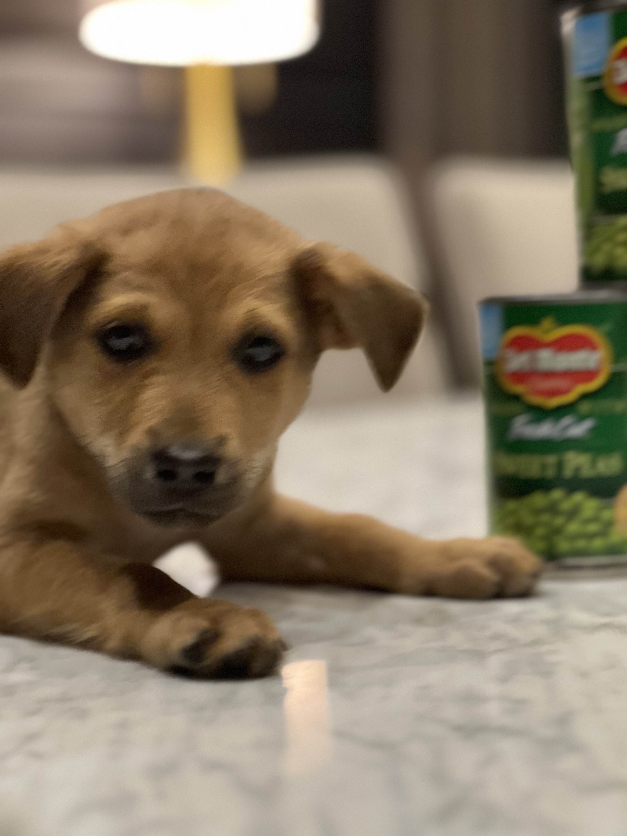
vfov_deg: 25.3
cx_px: 314
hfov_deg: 19.1
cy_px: 418
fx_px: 1860
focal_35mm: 77
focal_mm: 9
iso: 400
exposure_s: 1/30
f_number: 2.8
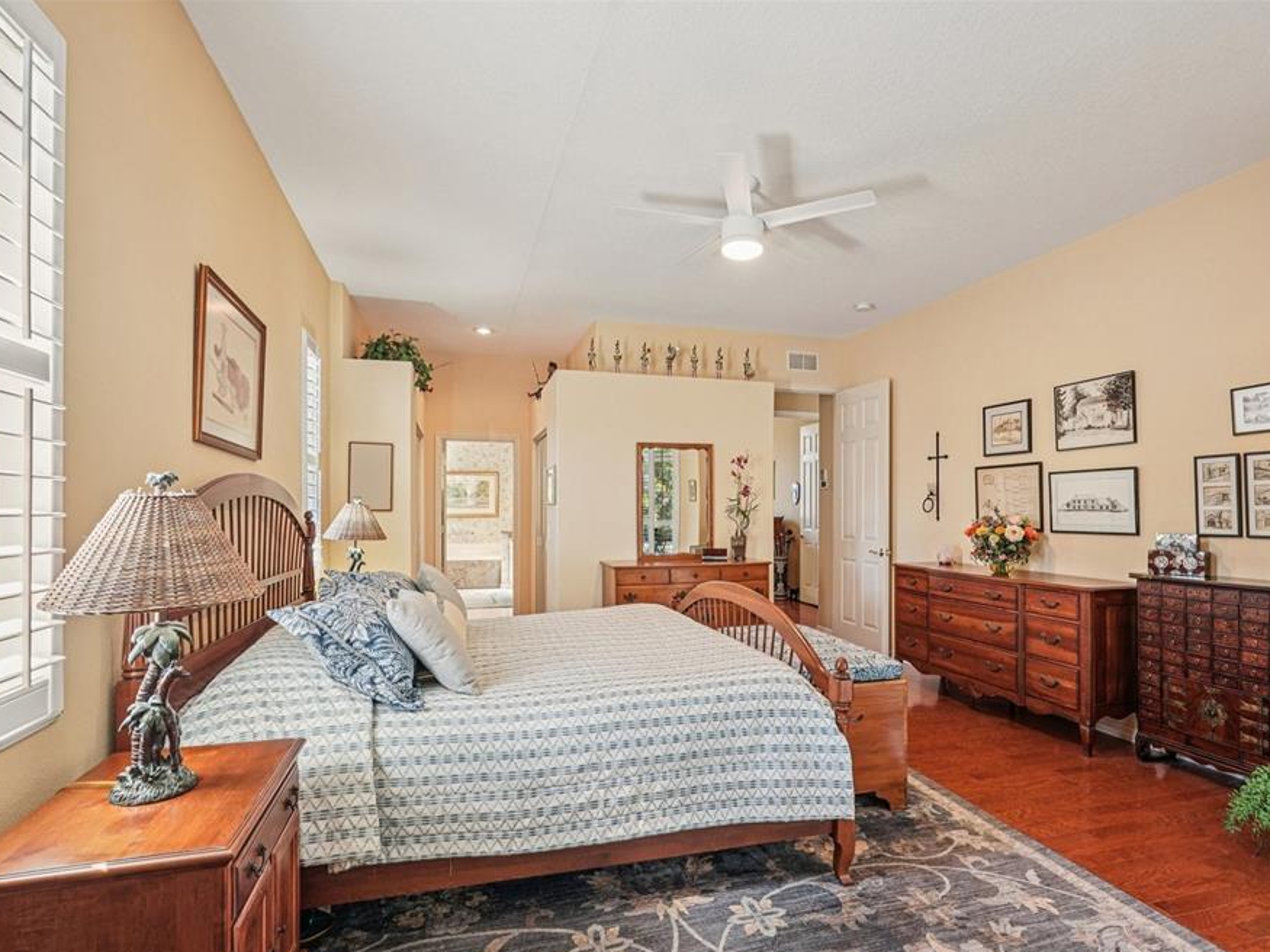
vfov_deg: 71.6
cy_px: 493
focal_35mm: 18
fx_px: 660
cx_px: 657
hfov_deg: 87.7
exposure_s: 1/15
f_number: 8
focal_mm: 16
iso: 400
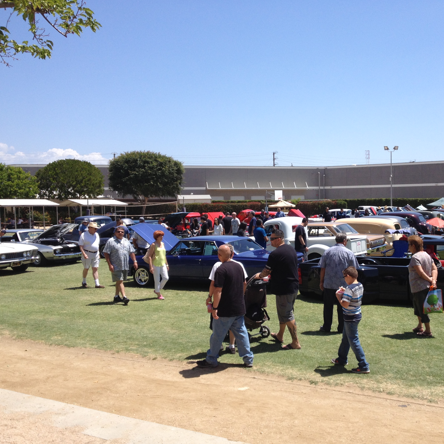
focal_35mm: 42
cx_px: 293
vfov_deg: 40.0
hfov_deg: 39.6
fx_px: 609
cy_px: 223
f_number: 2.4
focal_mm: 4.28
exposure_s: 1/1623
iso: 50
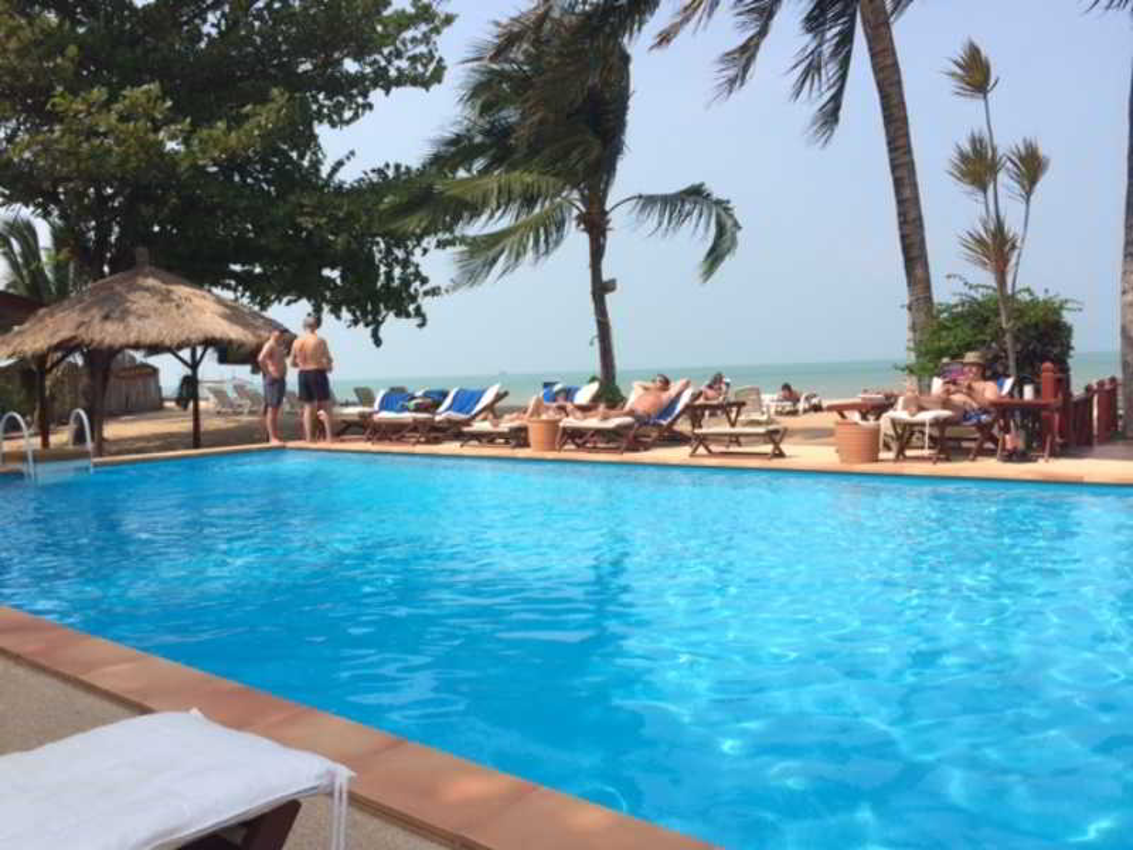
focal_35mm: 30
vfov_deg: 46.8
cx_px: 566
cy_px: 425
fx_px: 982
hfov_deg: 60.0
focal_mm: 4.12
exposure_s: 1/2283
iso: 40
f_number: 2.2
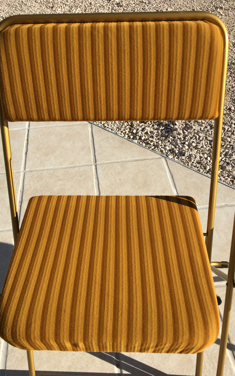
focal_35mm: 31
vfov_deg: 61.2
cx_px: 113
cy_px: 190
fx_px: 318
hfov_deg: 40.6
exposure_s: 1/1637
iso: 25
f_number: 2.2
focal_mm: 4.15
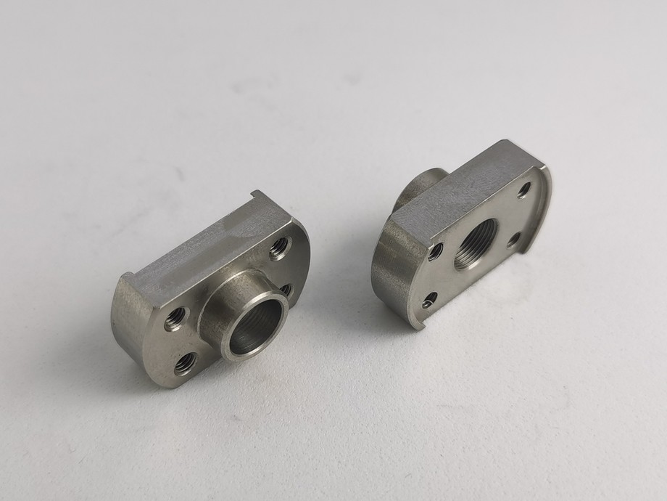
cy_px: 250
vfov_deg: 34.3
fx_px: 809
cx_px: 334
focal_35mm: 42
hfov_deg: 44.8
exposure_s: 1/753
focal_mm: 5.58
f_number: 1.8
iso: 50
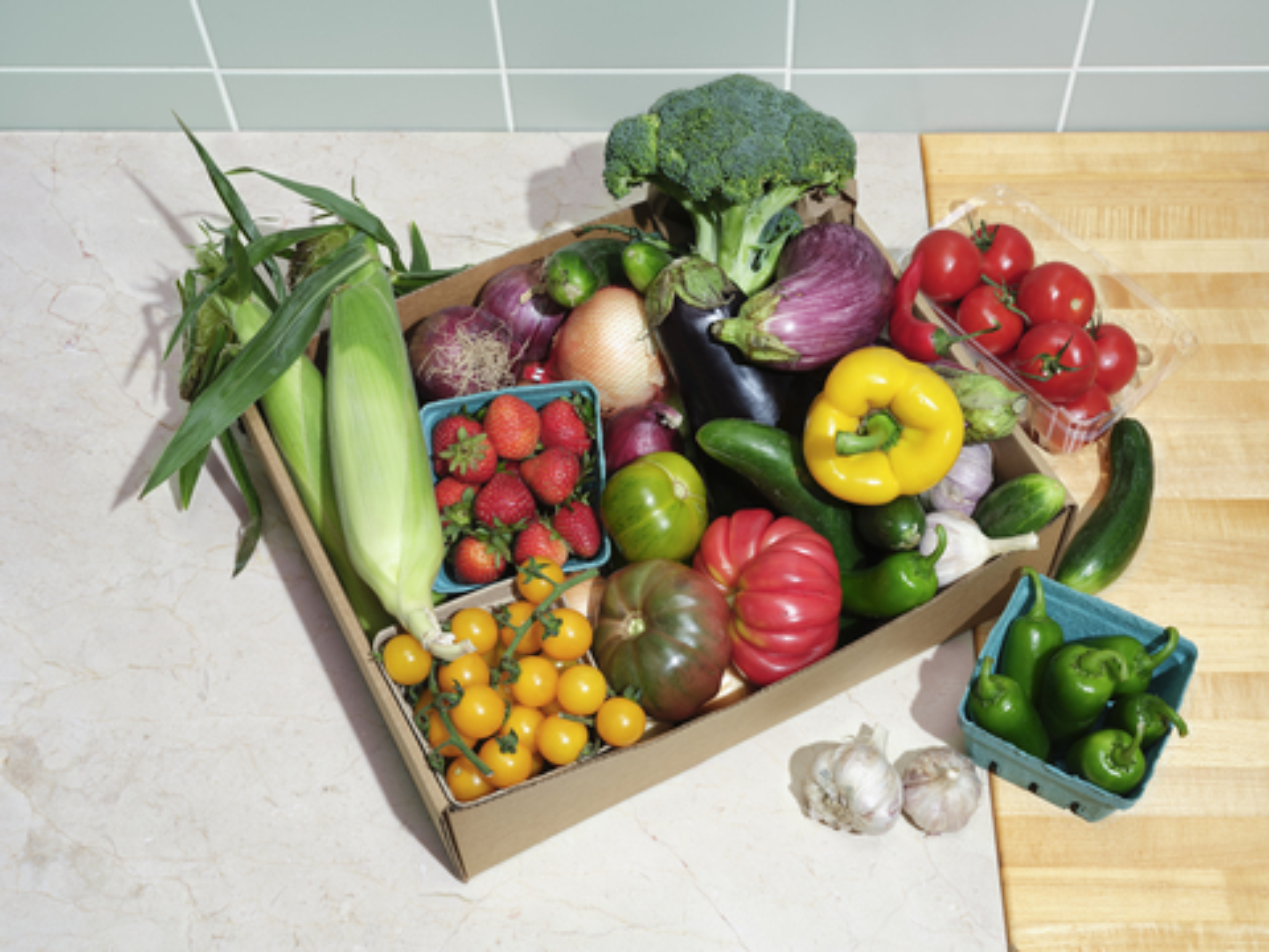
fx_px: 1613
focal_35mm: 44
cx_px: 634
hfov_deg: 42.9
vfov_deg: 32.9
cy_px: 476
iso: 200
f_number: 16
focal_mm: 55
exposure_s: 1/20
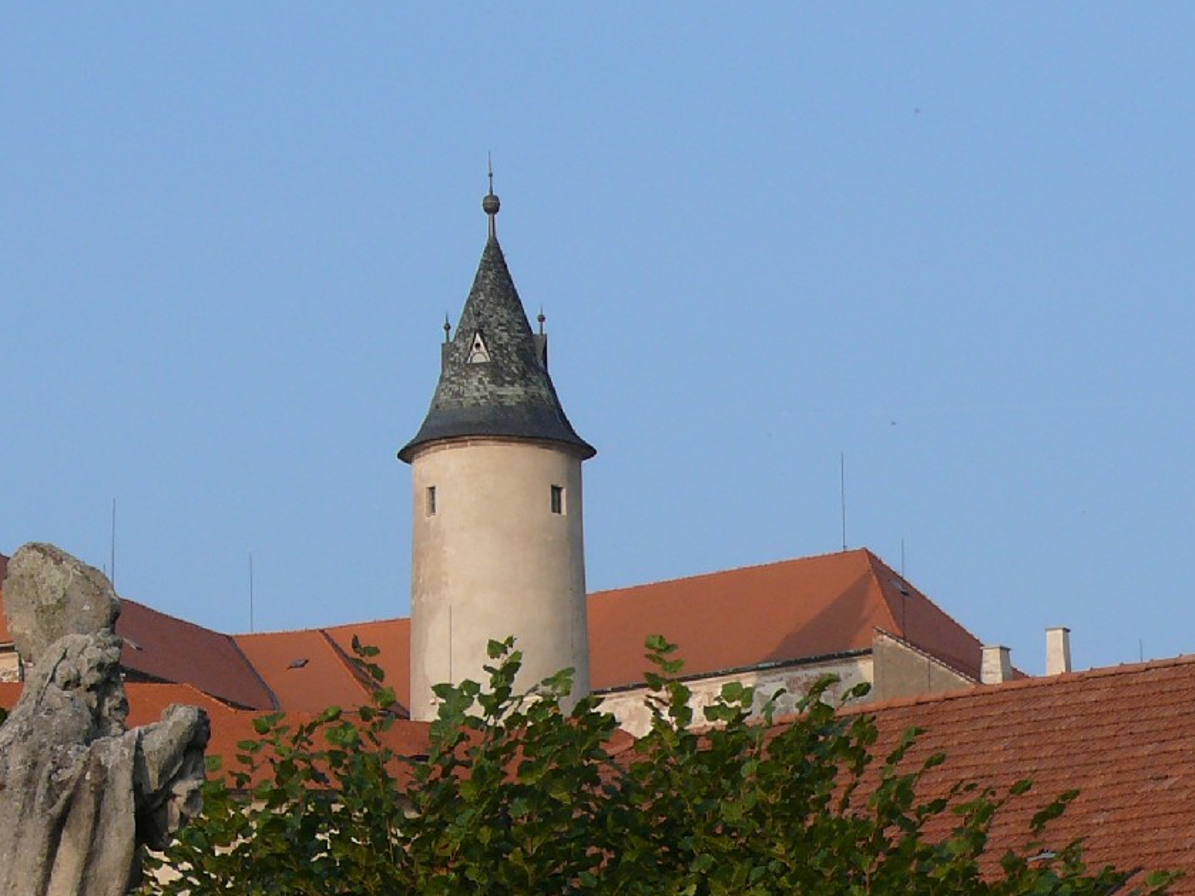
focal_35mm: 206
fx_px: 7110
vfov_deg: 7.2
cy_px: 613
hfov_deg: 9.6
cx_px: 558
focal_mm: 17.1
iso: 100
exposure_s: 1/320
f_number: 5.6
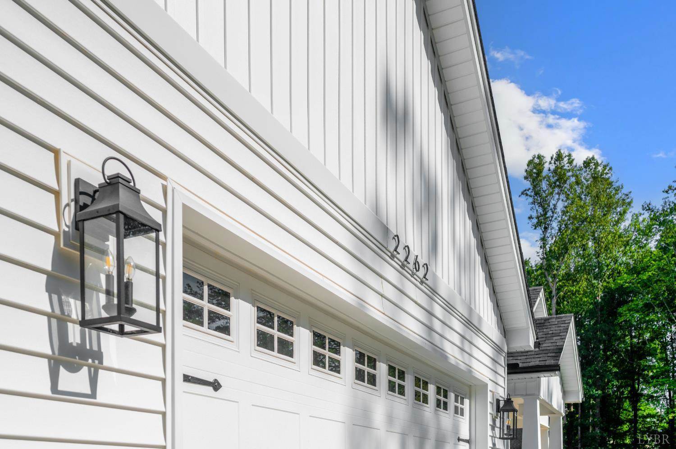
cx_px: 338
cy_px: 224
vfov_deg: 43.5
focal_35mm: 30
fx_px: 563
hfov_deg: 62.0
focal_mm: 30
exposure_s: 1/8000
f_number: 4
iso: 800
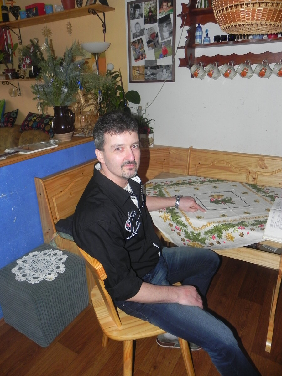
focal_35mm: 26
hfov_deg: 53.1
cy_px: 188
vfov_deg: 67.3
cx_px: 141
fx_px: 282
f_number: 2.8
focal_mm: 4.6
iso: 200
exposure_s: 1/30
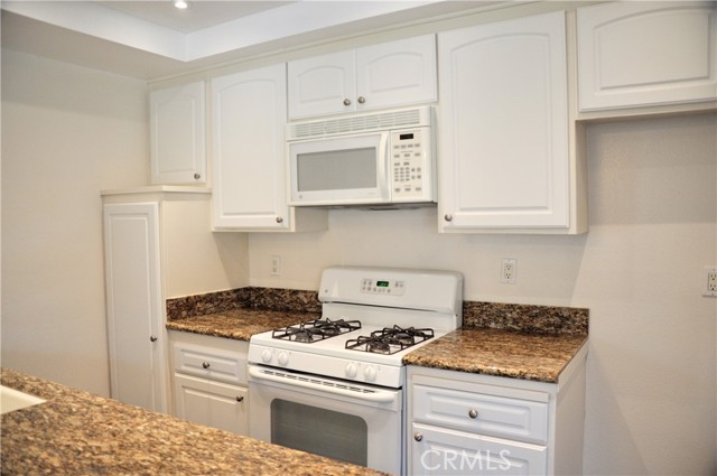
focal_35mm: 27
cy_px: 238
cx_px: 358
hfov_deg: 67.4
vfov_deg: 47.8
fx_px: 537
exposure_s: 1/125
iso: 500
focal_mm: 18
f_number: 3.5
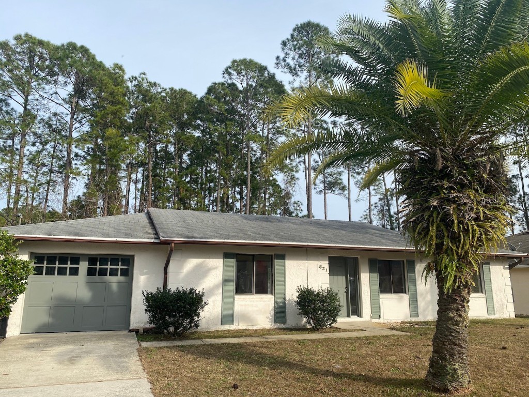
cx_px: 264
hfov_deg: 67.3
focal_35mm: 26
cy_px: 198
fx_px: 397
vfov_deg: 53.1
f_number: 1.8
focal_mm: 4.25
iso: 32
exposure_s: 1/1585
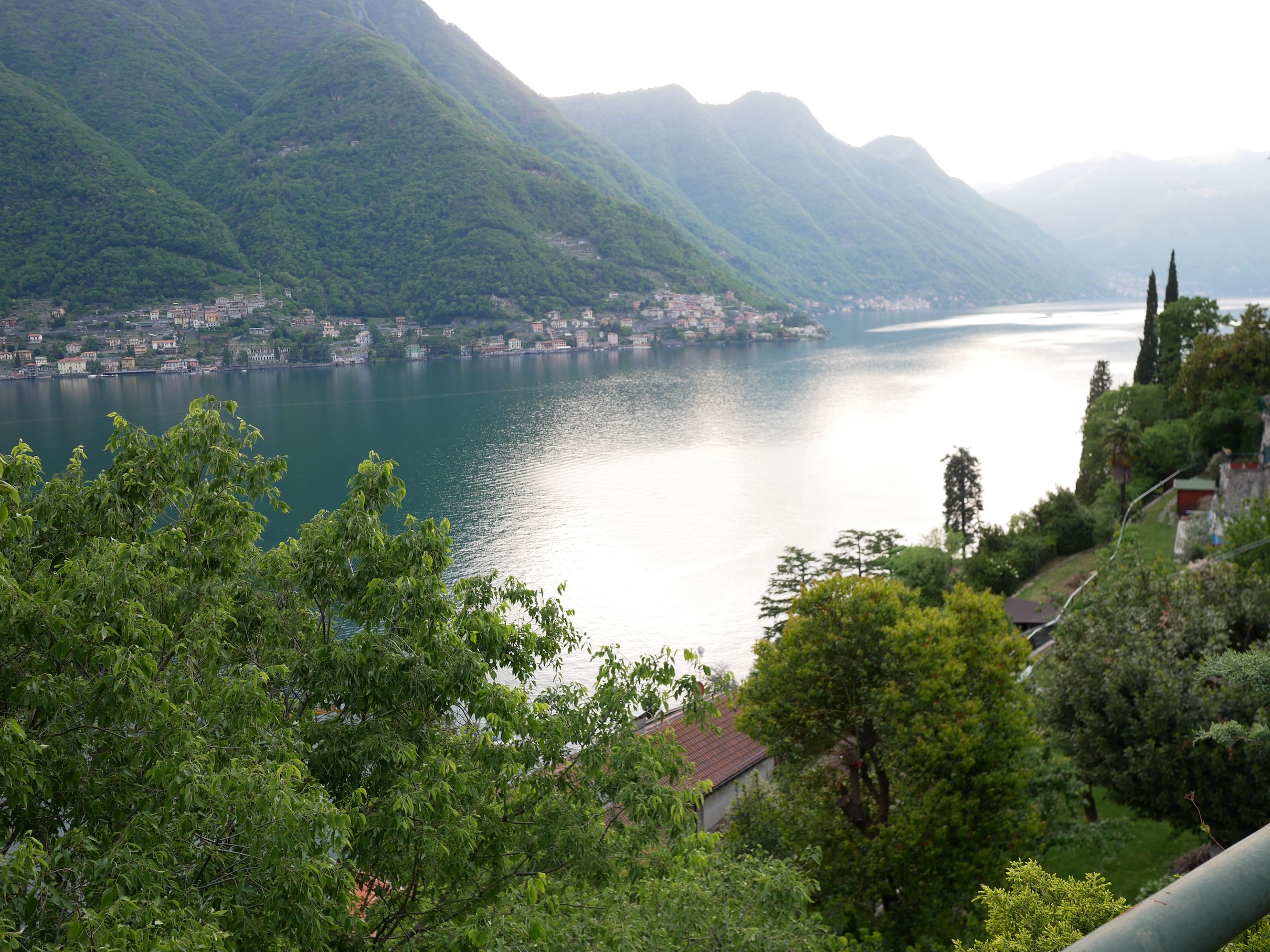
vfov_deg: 45.4
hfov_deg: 58.3
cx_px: 654
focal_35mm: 31
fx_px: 1137
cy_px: 479
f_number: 4
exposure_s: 1/50
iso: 200
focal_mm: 15
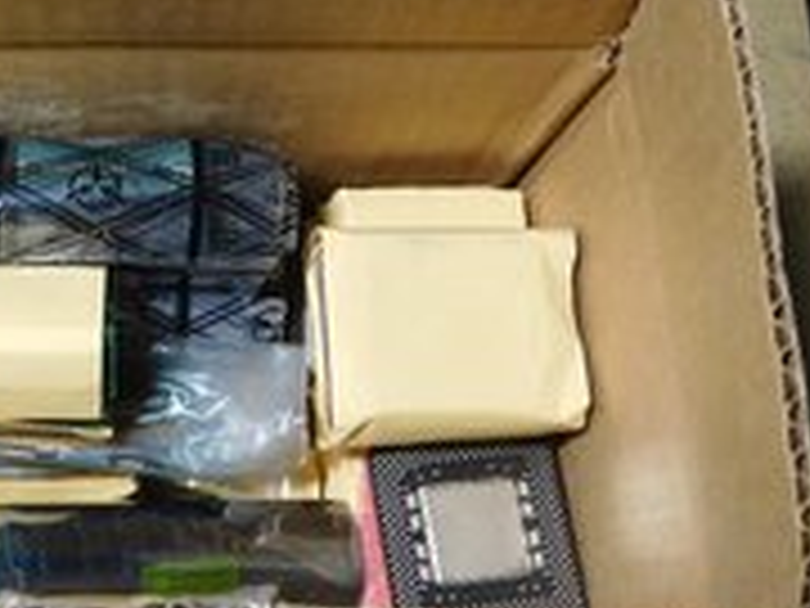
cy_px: 306
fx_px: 1193
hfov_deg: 35.8
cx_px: 122
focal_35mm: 51
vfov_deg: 28.6
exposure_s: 1/30
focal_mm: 4
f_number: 3
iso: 320
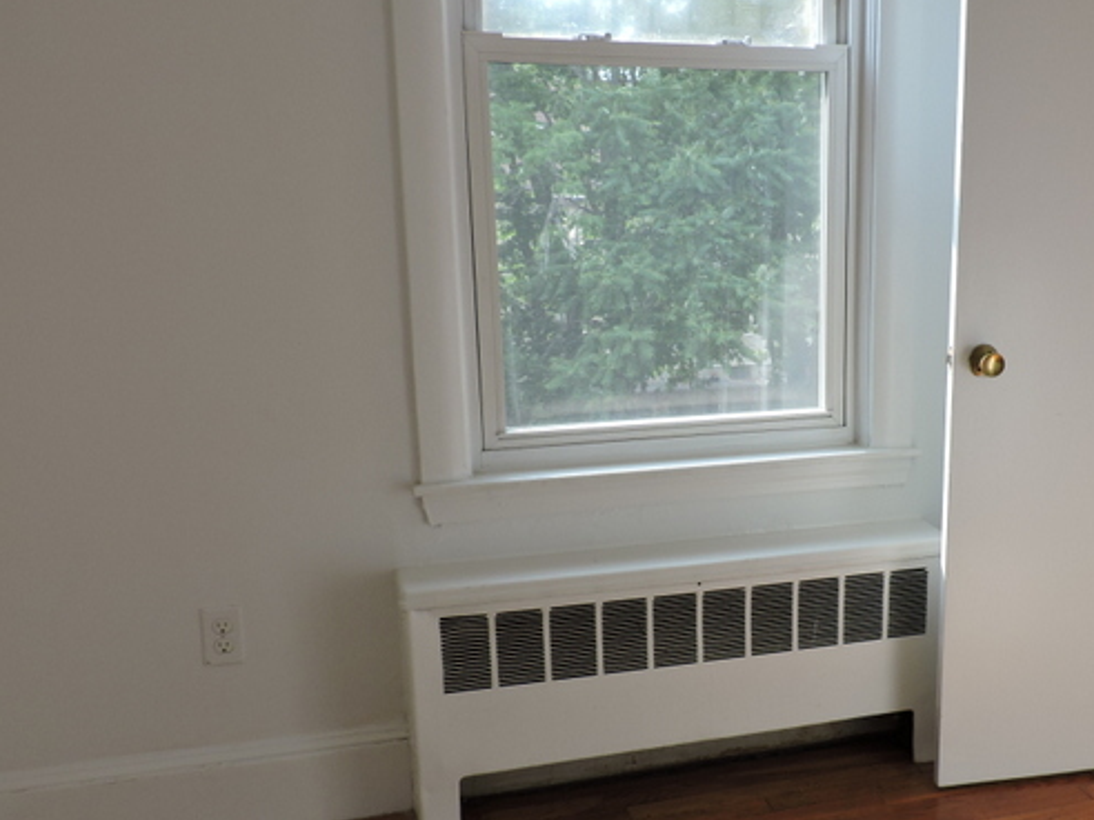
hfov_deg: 46.6
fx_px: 1233
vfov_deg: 36.7
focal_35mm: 39
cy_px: 491
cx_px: 780
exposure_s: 1/125
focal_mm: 4.3
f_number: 3
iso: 100
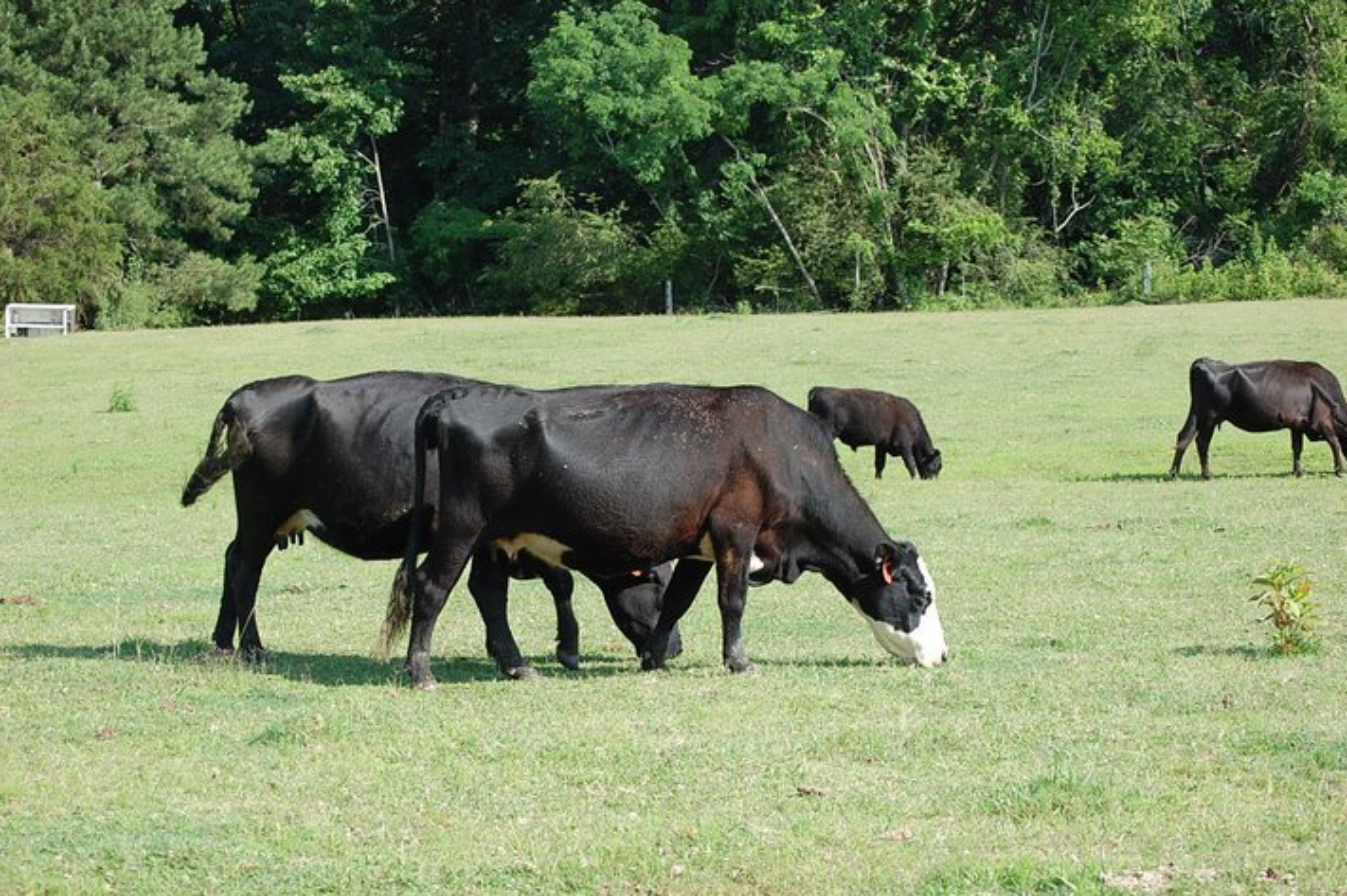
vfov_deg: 16.5
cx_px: 674
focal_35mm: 82
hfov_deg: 24.6
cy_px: 448
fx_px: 3085
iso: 200
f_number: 7.1
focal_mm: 55
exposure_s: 1/200
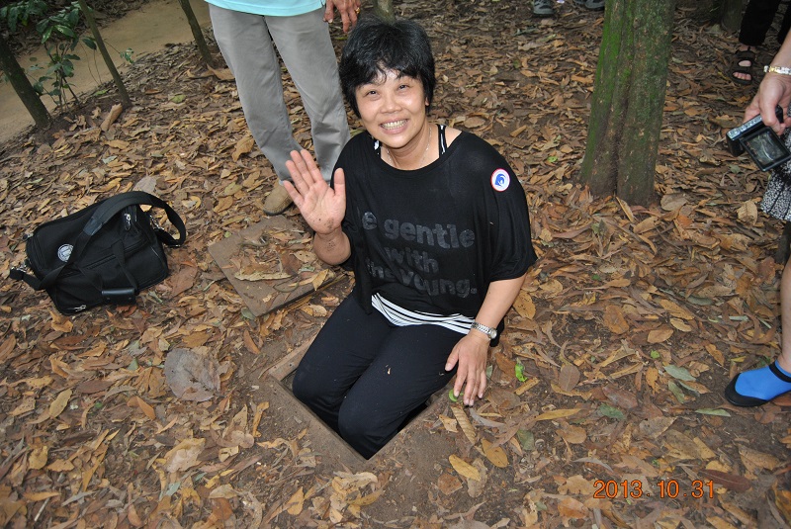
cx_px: 396
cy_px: 264
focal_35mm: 27
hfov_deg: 67.3
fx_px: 594
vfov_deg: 48.0
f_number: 3.5
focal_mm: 18
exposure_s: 1/60
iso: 200
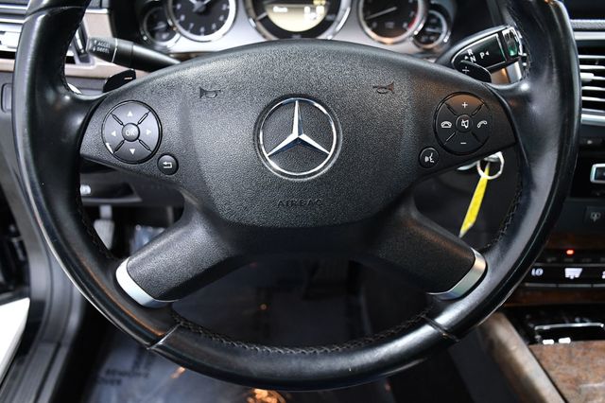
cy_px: 202
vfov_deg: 38.8
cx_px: 302
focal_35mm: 34
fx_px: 571
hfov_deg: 55.8
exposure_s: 1/80
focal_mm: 23
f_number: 4.5
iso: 2500
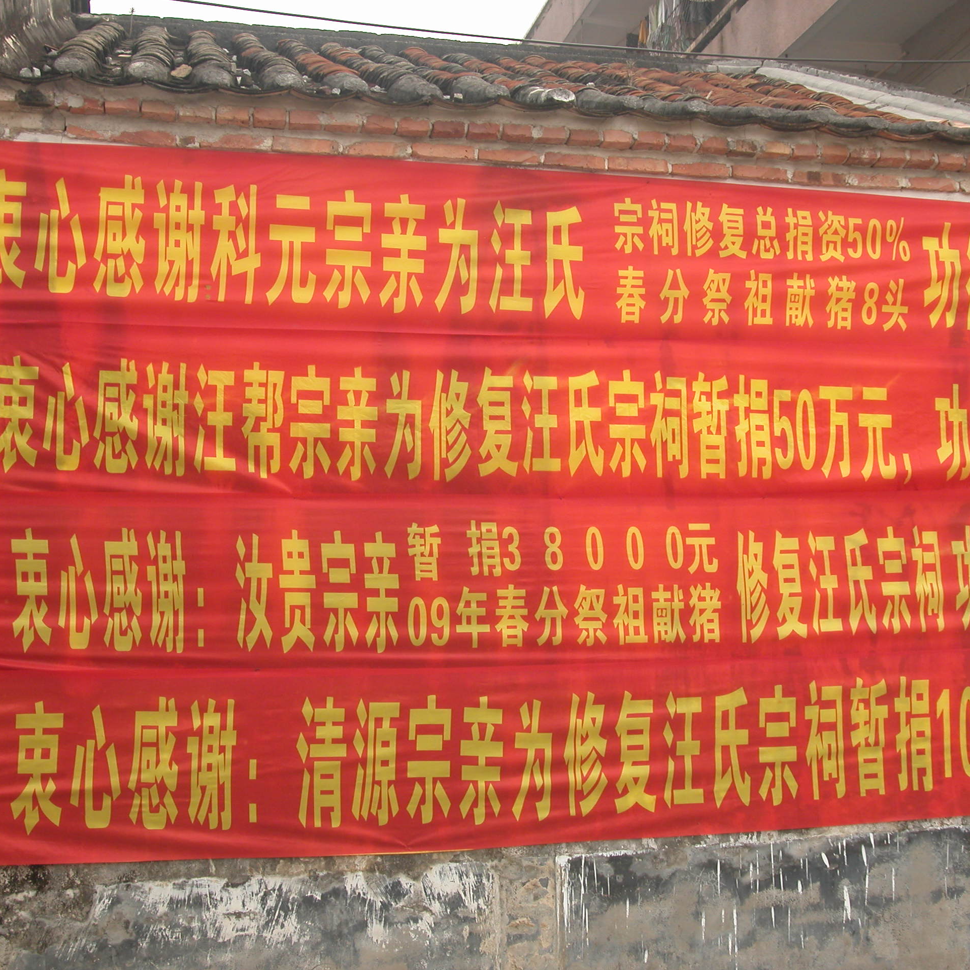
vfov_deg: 37.6
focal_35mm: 45
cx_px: 532
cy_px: 483
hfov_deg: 37.5
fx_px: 1427
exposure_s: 1/232
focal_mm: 9.7
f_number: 4.9
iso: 100
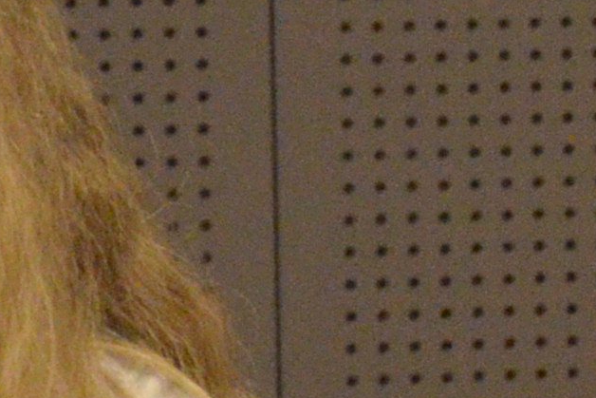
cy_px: -93
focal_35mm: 998
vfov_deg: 1.4
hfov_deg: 2.0
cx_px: 2300
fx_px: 16524
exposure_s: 1/30
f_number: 9
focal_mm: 85
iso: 4000
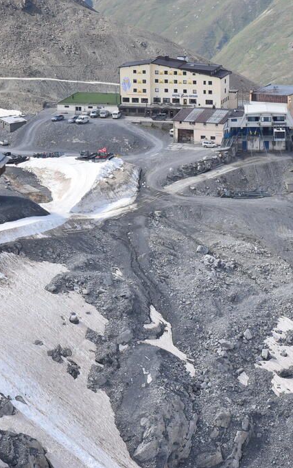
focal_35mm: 212
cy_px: 234
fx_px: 2708
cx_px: 317
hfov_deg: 6.2
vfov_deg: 9.9
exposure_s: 1/320
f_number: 9
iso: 100
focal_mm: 92
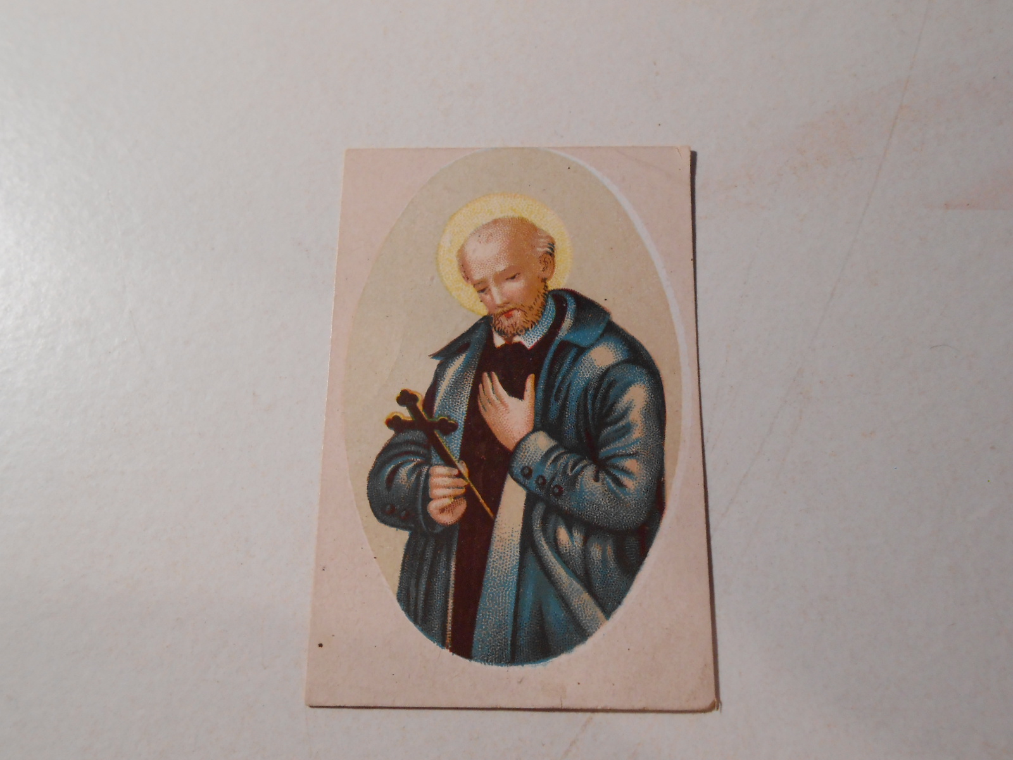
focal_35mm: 30
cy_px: 380
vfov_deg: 46.8
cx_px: 506
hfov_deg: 60.0
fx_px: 878
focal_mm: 5.3
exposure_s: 1/30
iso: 200
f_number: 3.8
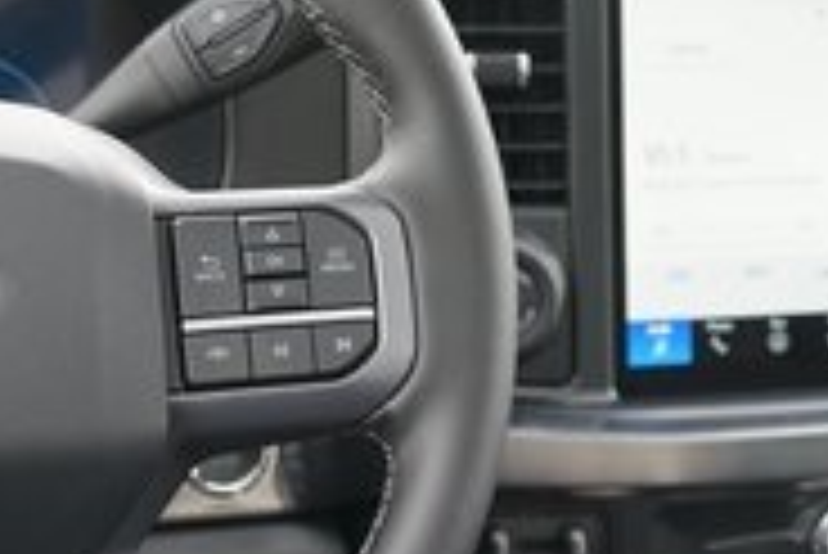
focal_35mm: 125
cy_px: 358
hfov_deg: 16.4
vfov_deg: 11.0
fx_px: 2877
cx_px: 356
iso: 160
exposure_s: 1/60
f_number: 4
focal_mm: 36
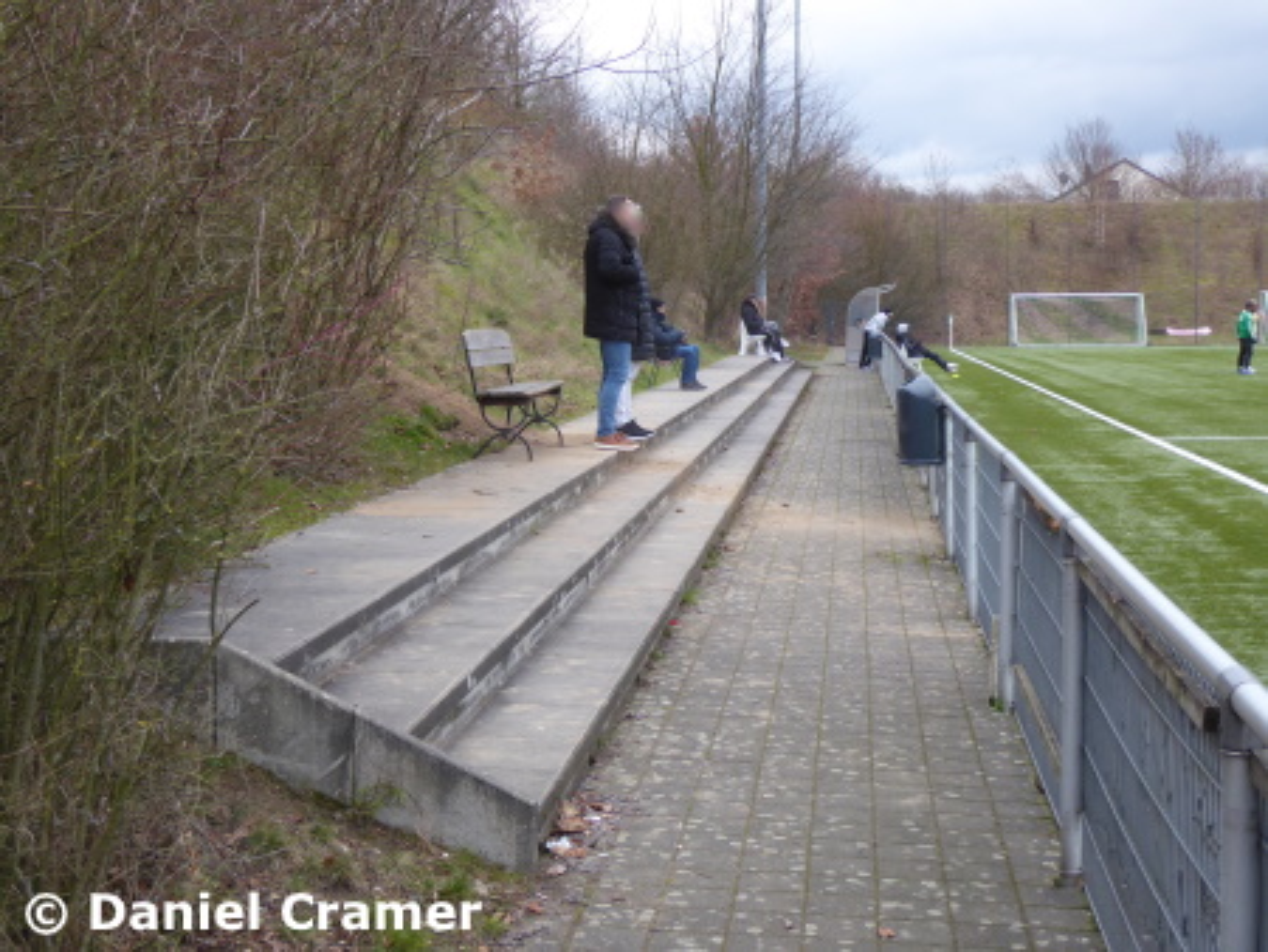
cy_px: 476
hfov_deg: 35.5
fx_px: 1979
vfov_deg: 27.1
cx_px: 634
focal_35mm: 54
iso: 160
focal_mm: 9.6
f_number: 4.1
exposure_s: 1/60
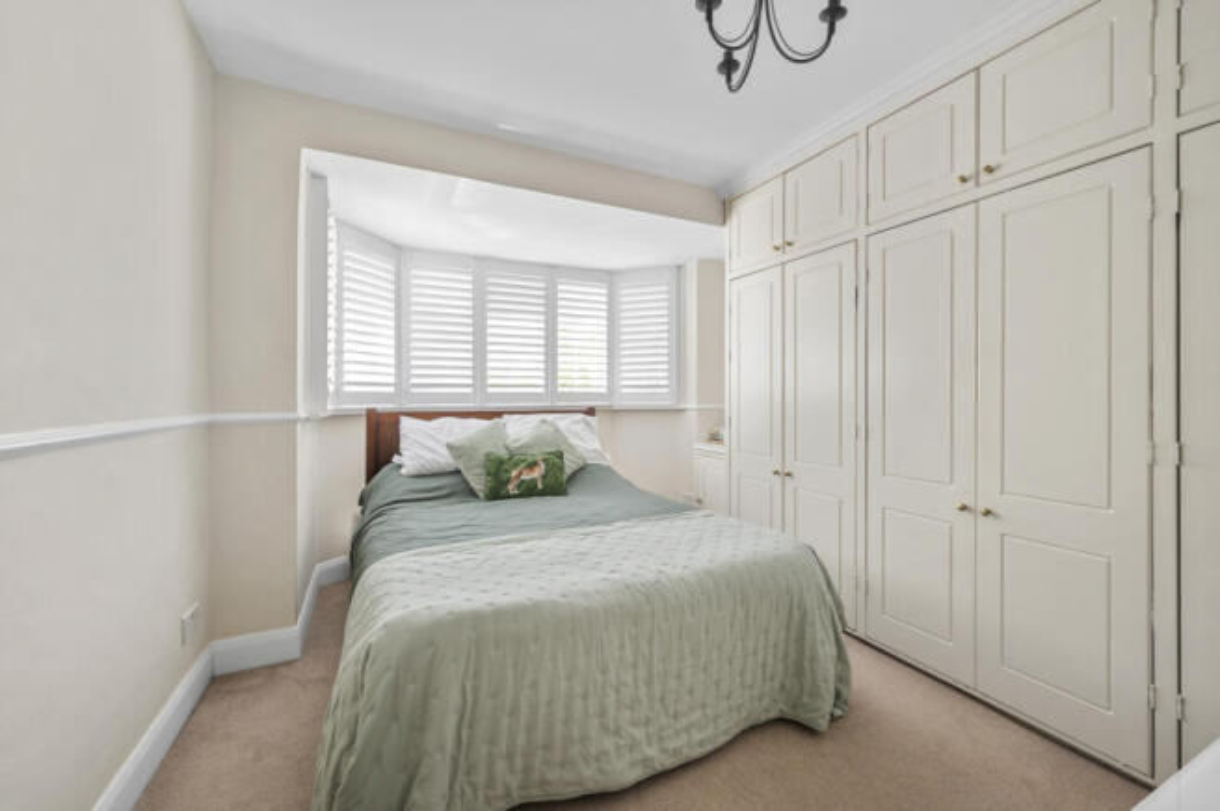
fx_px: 474
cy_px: 406
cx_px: 610
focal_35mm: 14
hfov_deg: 104.3
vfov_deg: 81.1
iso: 200
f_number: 16
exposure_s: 1/2
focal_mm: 14
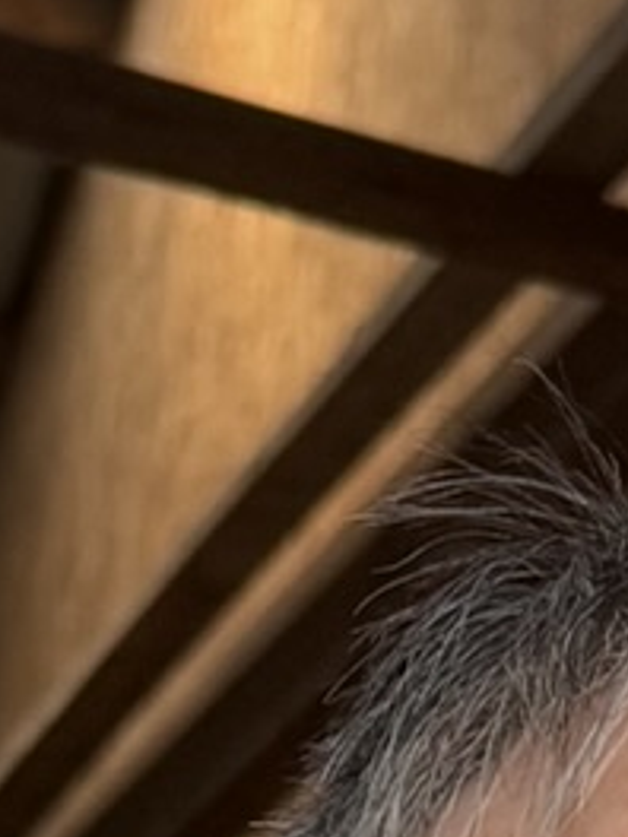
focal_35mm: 186
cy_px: 3066
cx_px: 799
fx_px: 4499
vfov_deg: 7.9
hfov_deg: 7.9
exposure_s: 1/120
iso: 100
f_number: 1.78
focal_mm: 6.76
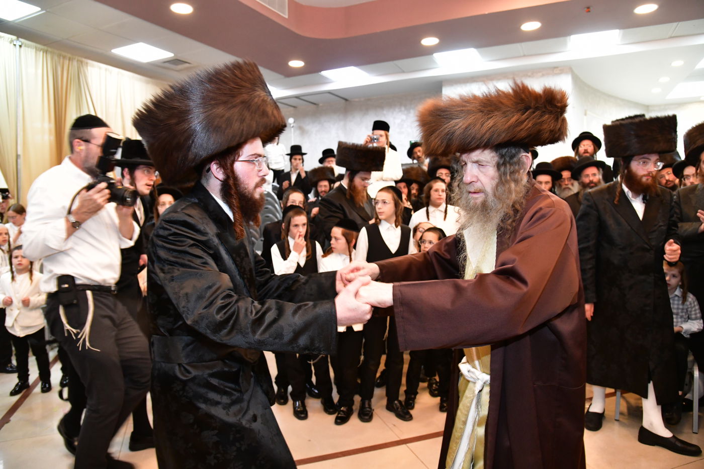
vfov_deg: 53.1
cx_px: 352
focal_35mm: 24
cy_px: 234
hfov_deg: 73.8
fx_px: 469
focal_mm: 24
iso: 4000
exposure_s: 1/100
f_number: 5.6
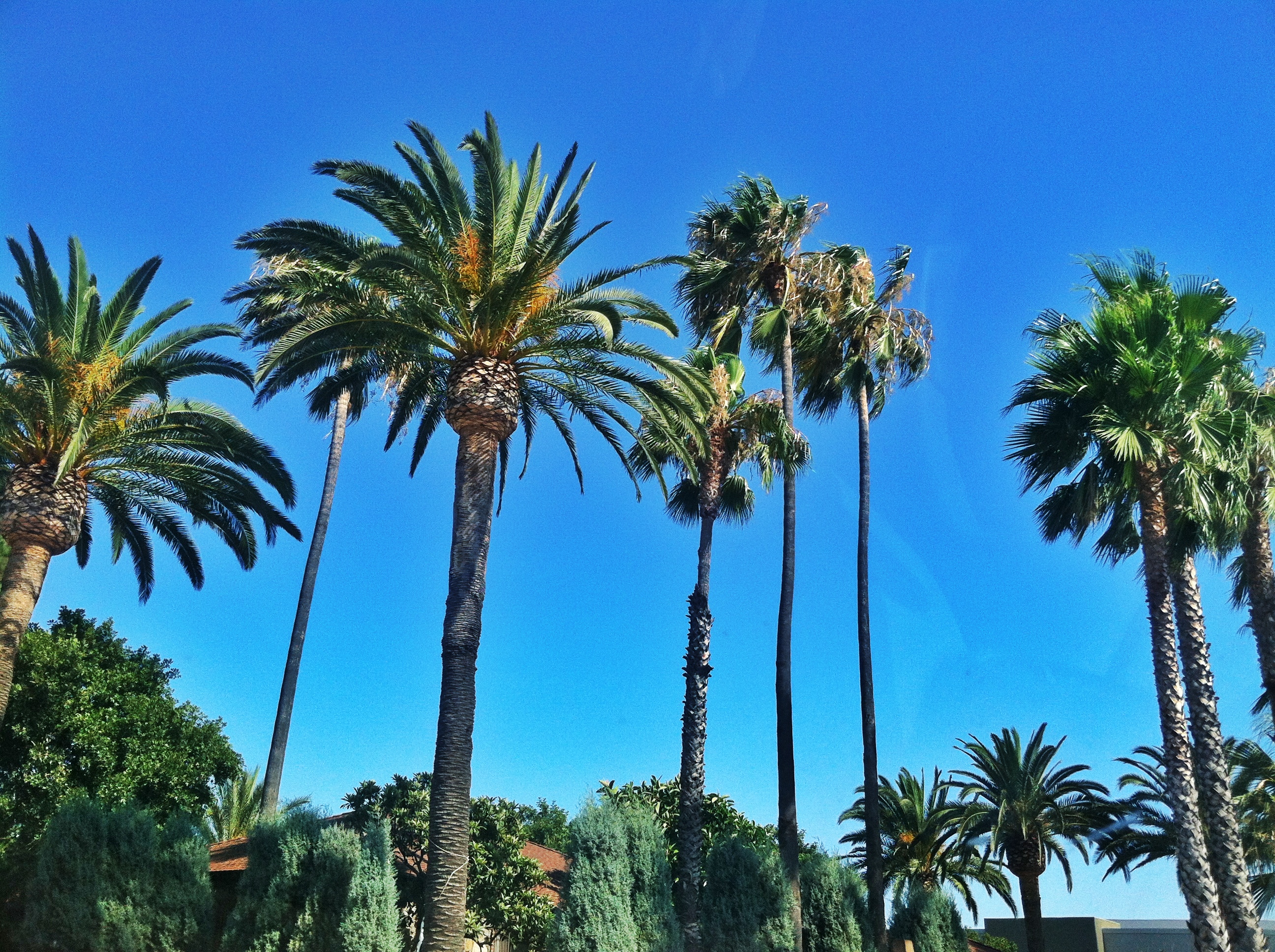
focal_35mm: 35
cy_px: 476
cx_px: 638
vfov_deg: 40.6
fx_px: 1287
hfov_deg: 52.7
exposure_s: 1/938
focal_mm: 3.85
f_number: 2.8
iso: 80
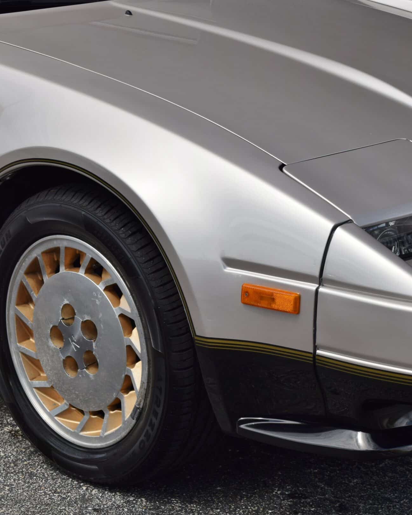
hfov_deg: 13.3
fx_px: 1769
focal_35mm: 116
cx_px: 285
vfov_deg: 16.6
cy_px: 247
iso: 100
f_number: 9
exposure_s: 1/160
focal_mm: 52
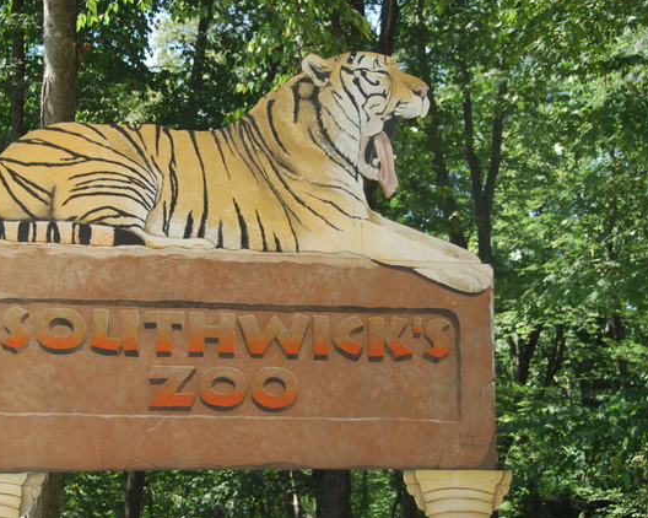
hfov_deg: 23.3
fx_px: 1572
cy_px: 257
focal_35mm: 82
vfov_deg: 18.7
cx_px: 263
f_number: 5.6
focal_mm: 48
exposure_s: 1/125
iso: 200
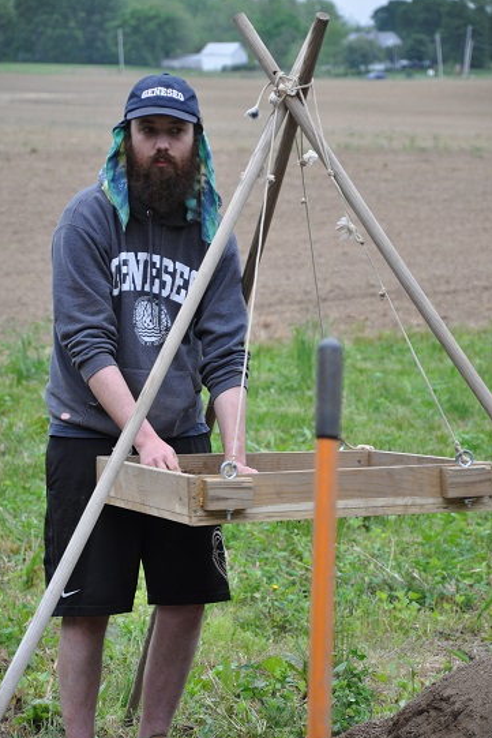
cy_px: 370
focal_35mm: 140
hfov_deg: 9.8
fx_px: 2868
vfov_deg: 14.6
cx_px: 246
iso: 800
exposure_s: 1/250
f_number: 5.6
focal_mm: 92
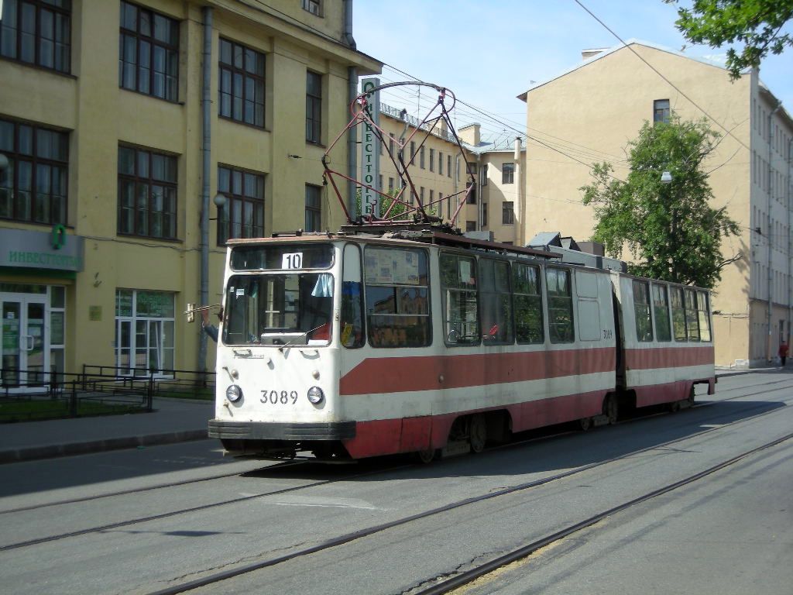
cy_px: 298
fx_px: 1397
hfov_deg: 31.7
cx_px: 396
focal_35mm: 61
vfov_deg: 24.0
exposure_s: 1/136
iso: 50
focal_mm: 9.9
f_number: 7
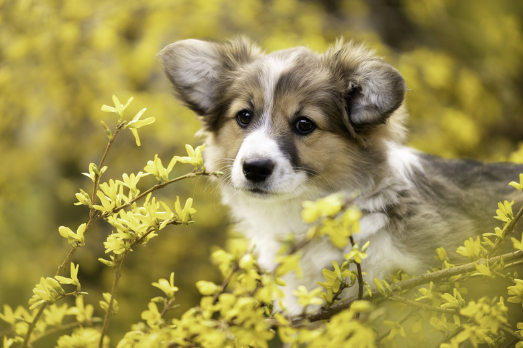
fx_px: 2905
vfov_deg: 6.9
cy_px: 174
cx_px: 262
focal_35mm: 200
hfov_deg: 10.3
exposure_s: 1/1600
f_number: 2.8
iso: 800
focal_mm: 200
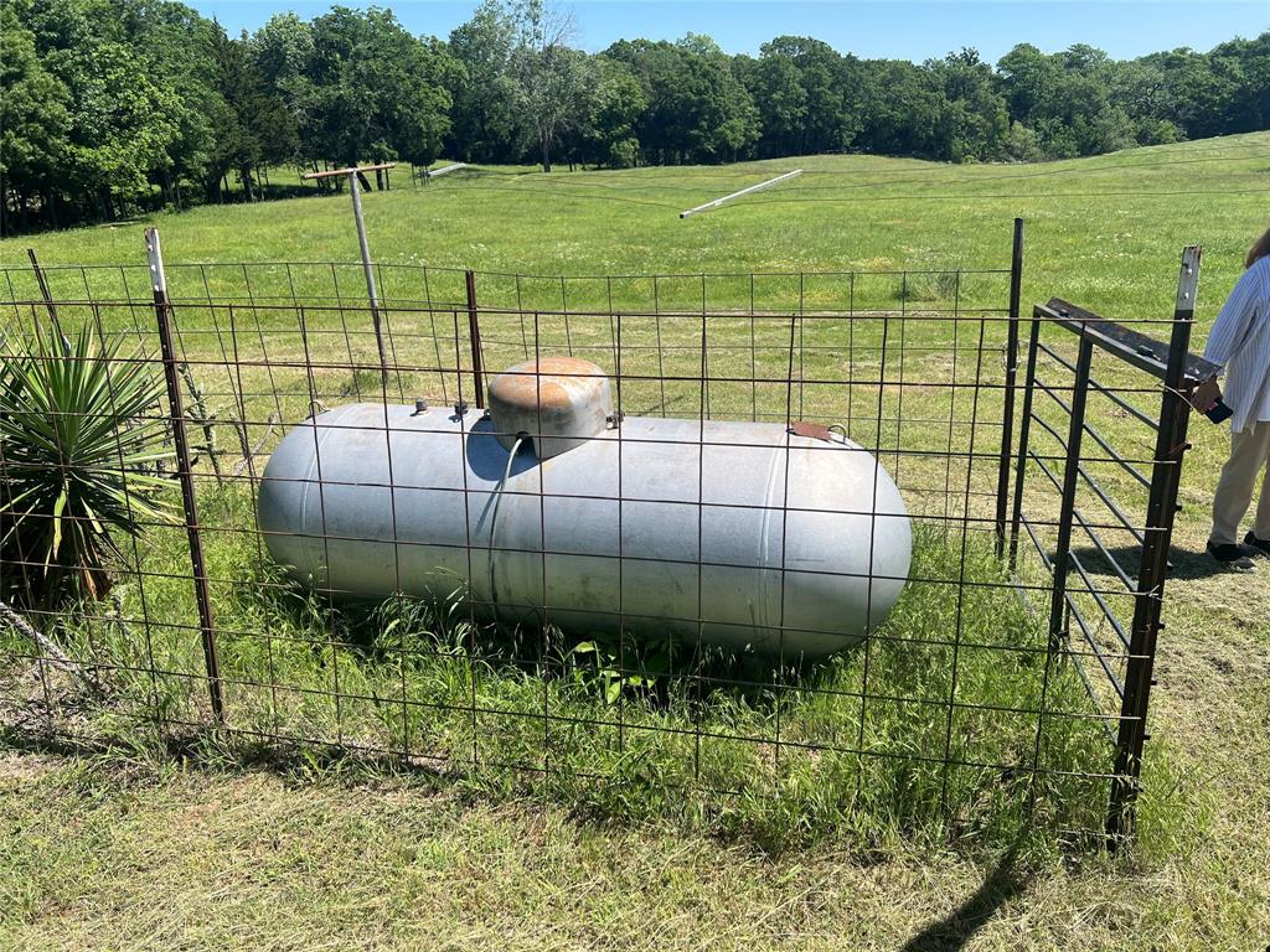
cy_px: 476
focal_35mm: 26
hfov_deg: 67.3
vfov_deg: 53.1
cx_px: 635
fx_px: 954
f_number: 1.5
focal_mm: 5.7
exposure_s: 1/2994
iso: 50
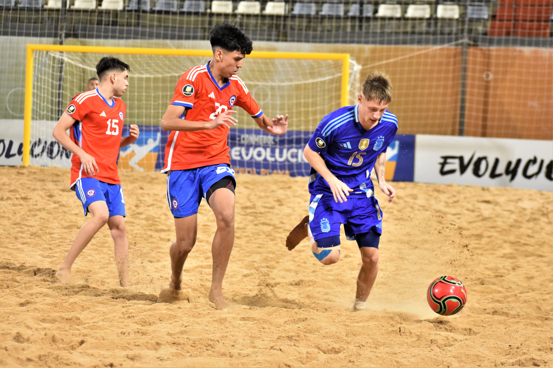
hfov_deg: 14.4
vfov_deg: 9.6
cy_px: 184
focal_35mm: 142
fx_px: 2189
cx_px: 276
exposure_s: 1/640
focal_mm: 95
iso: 4000
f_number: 4.8
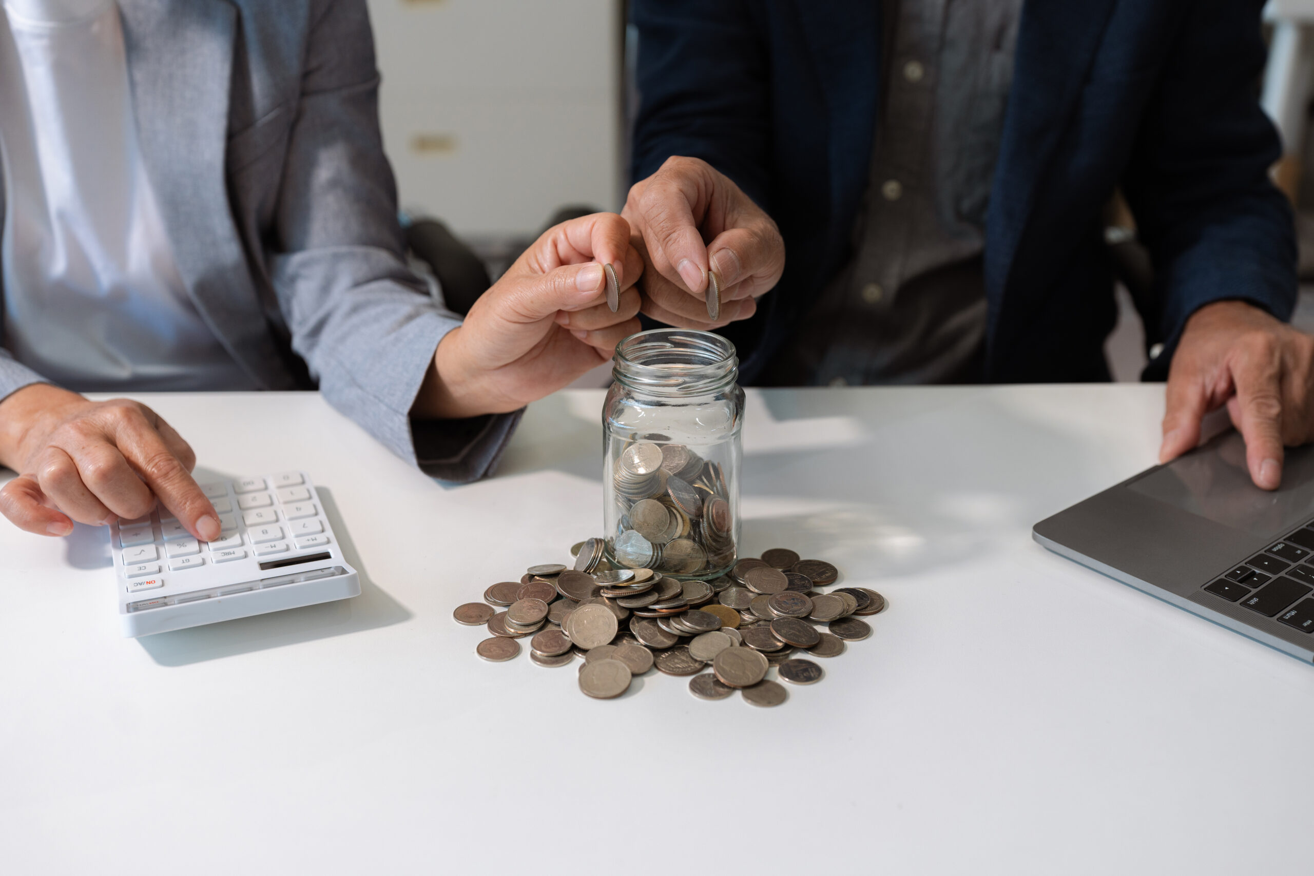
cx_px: 657
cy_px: 438
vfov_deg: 33.8
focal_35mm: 40
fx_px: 1442
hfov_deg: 49.0
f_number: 3.2
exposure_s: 1/200
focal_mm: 39.5
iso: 500
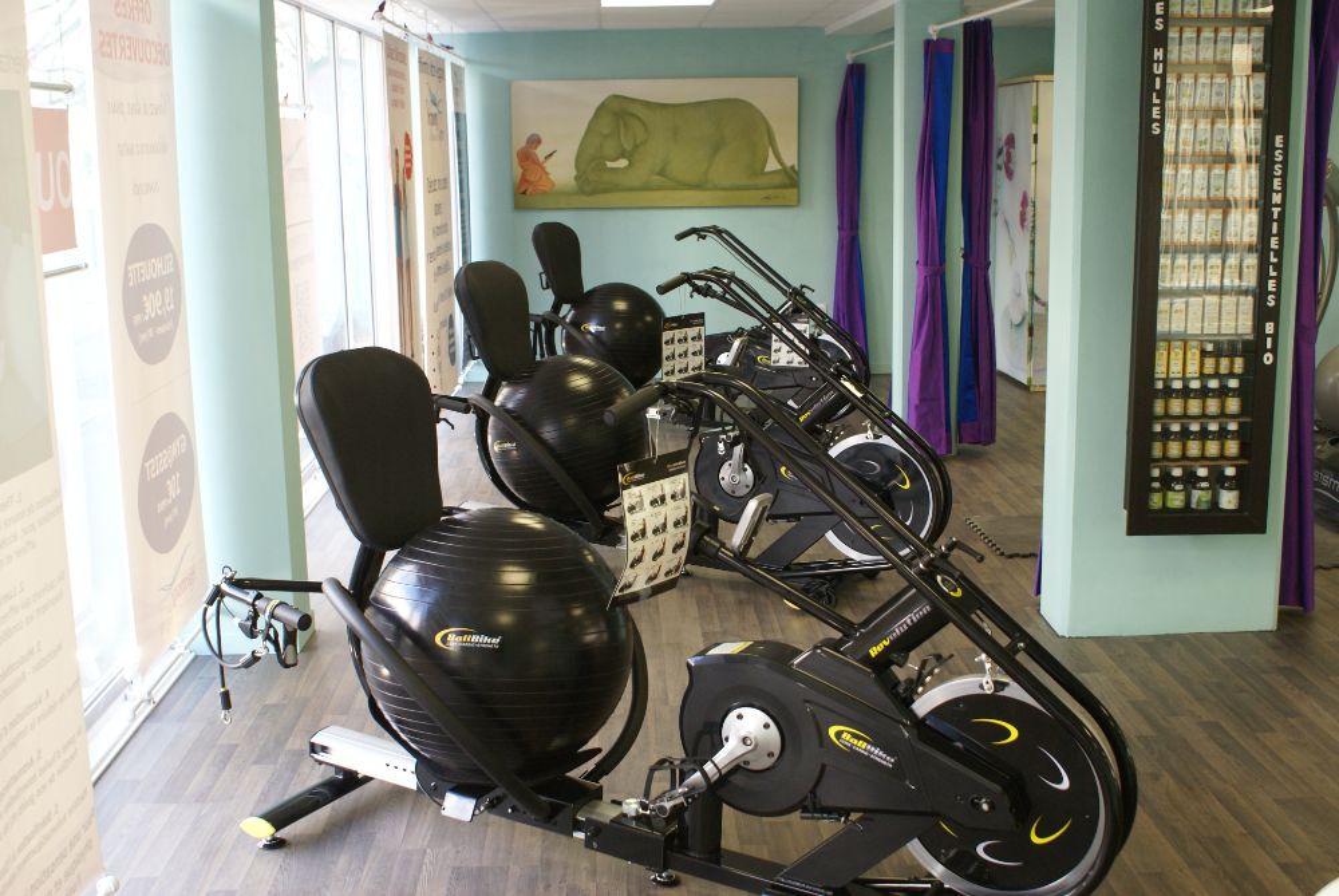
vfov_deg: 32.0
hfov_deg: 46.4
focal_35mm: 42
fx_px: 1564
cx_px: 670
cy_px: 448
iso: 250
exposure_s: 1/50
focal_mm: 28
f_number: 4.5
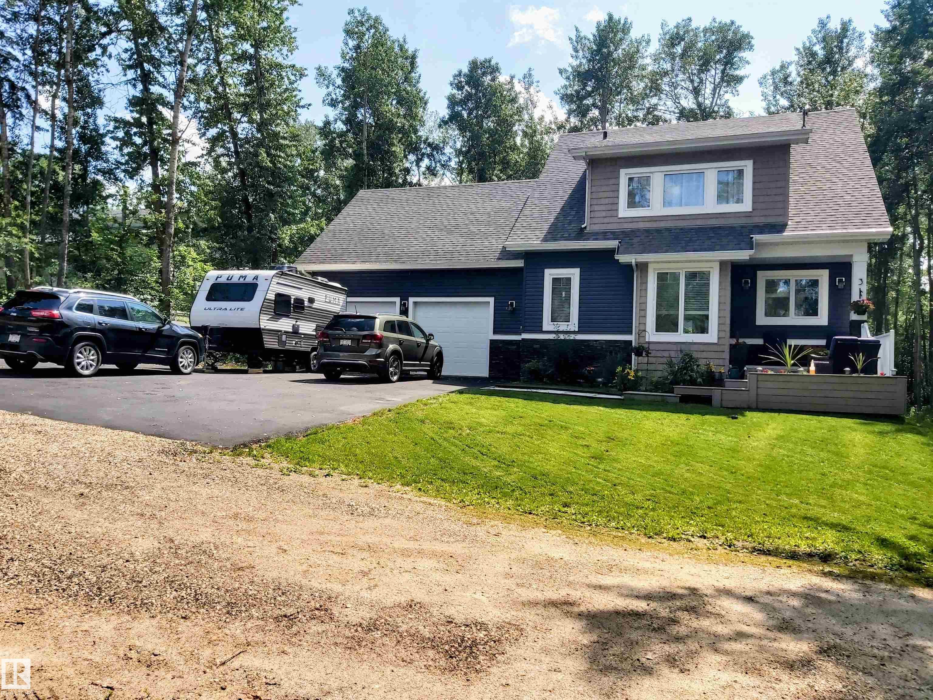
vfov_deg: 53.1
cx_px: 466
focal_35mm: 26
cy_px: 350
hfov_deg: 67.3
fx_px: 701
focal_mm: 3.92
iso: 64
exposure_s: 1/1665
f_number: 1.7
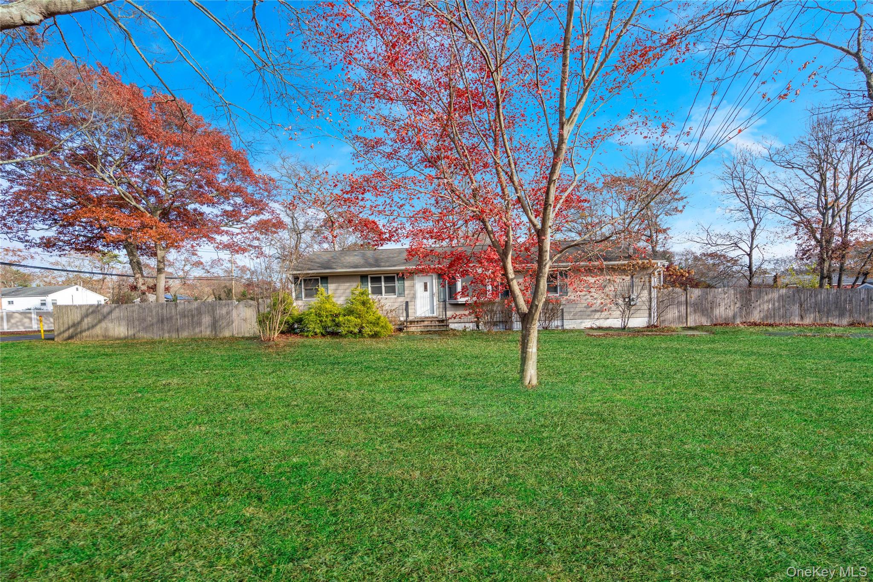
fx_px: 388
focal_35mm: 16
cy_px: 291
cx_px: 436
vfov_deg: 73.7
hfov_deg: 96.7
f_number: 5.6
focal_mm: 16
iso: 125
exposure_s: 1/200
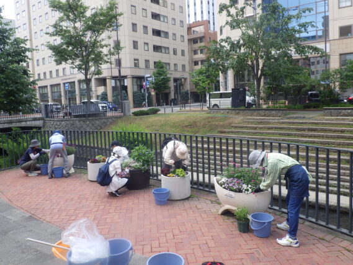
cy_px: 132
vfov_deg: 49.8
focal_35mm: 28
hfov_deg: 63.4
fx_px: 286
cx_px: 176
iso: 125
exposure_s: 1/400
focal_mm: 5
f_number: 4.2
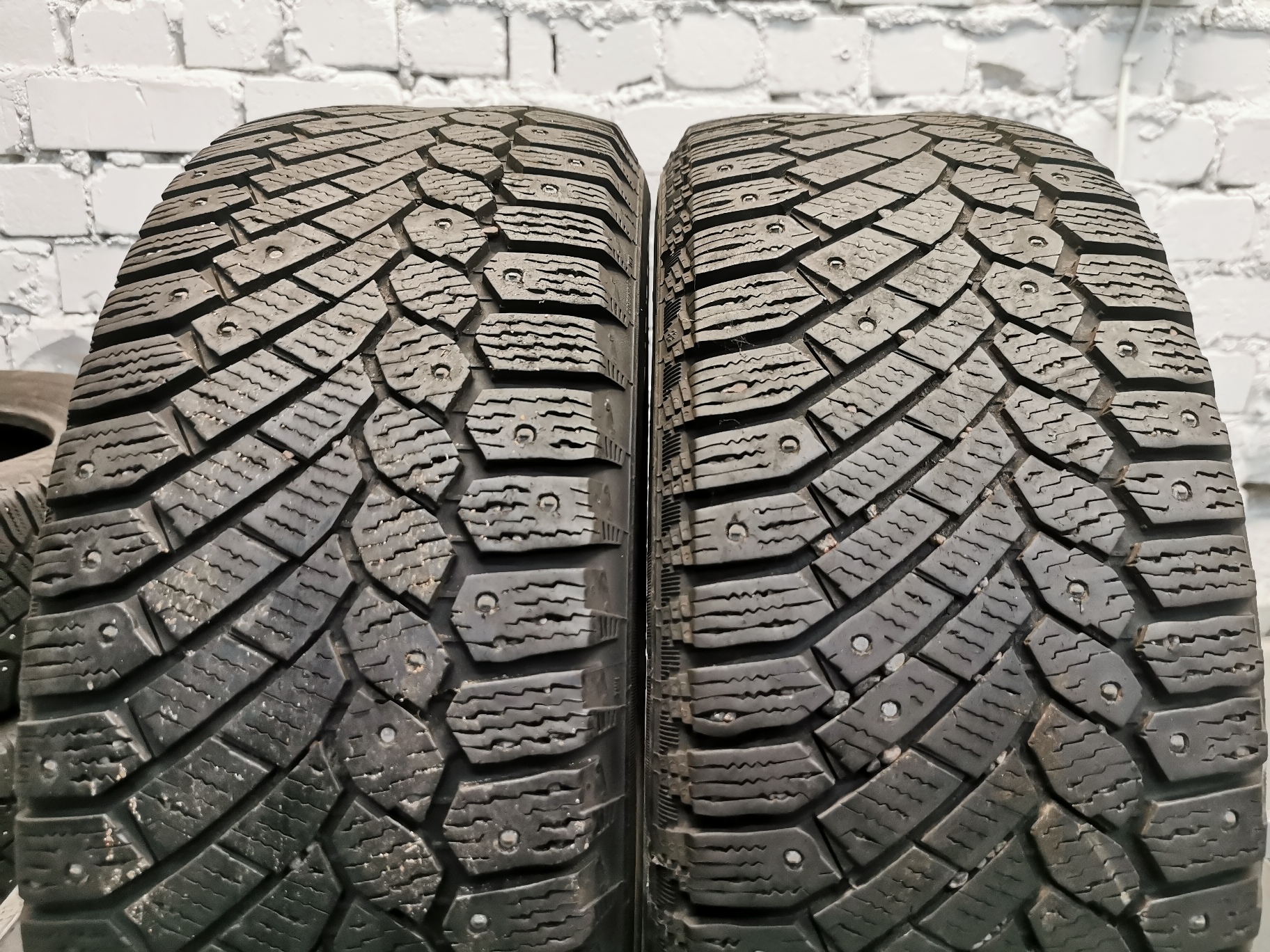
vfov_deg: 51.4
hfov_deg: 65.3
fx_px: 991
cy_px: 476
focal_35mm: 27
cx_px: 635
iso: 320
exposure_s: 1/100
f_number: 1.6
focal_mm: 5.56
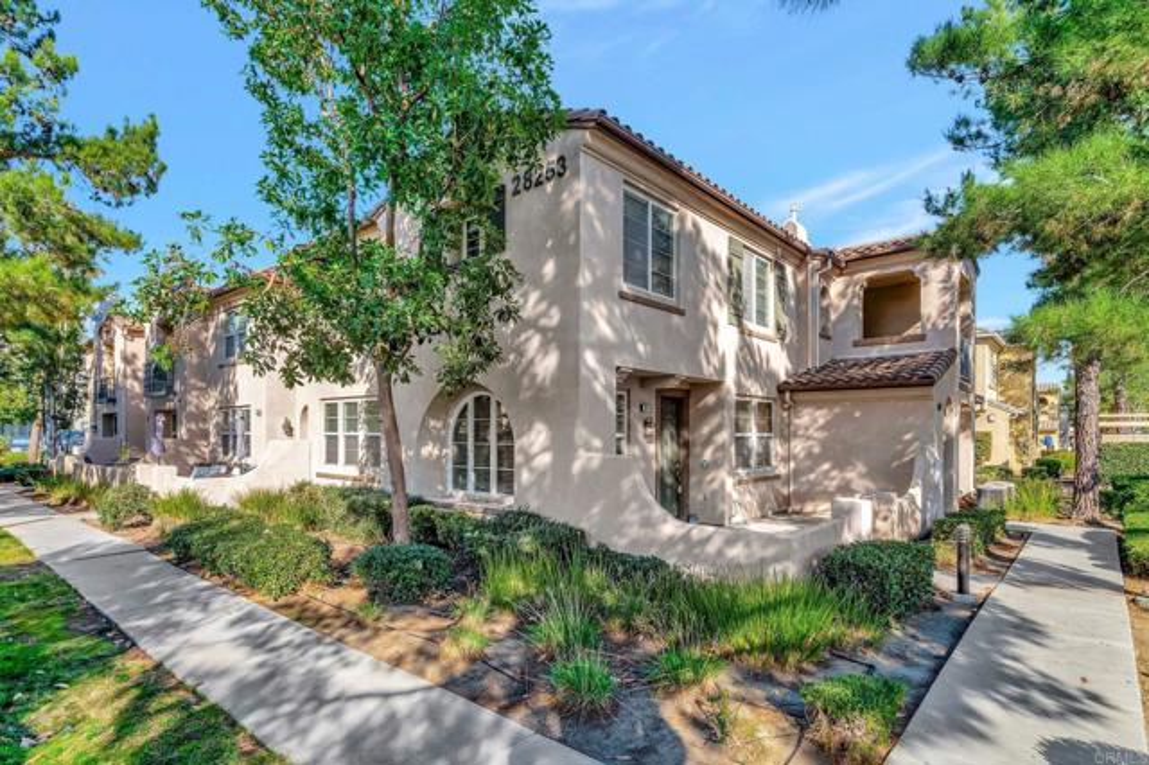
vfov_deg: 67.3
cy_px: 382
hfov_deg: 90.0
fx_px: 574
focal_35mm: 18
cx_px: 574
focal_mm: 18
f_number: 8
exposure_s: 1/500
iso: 400
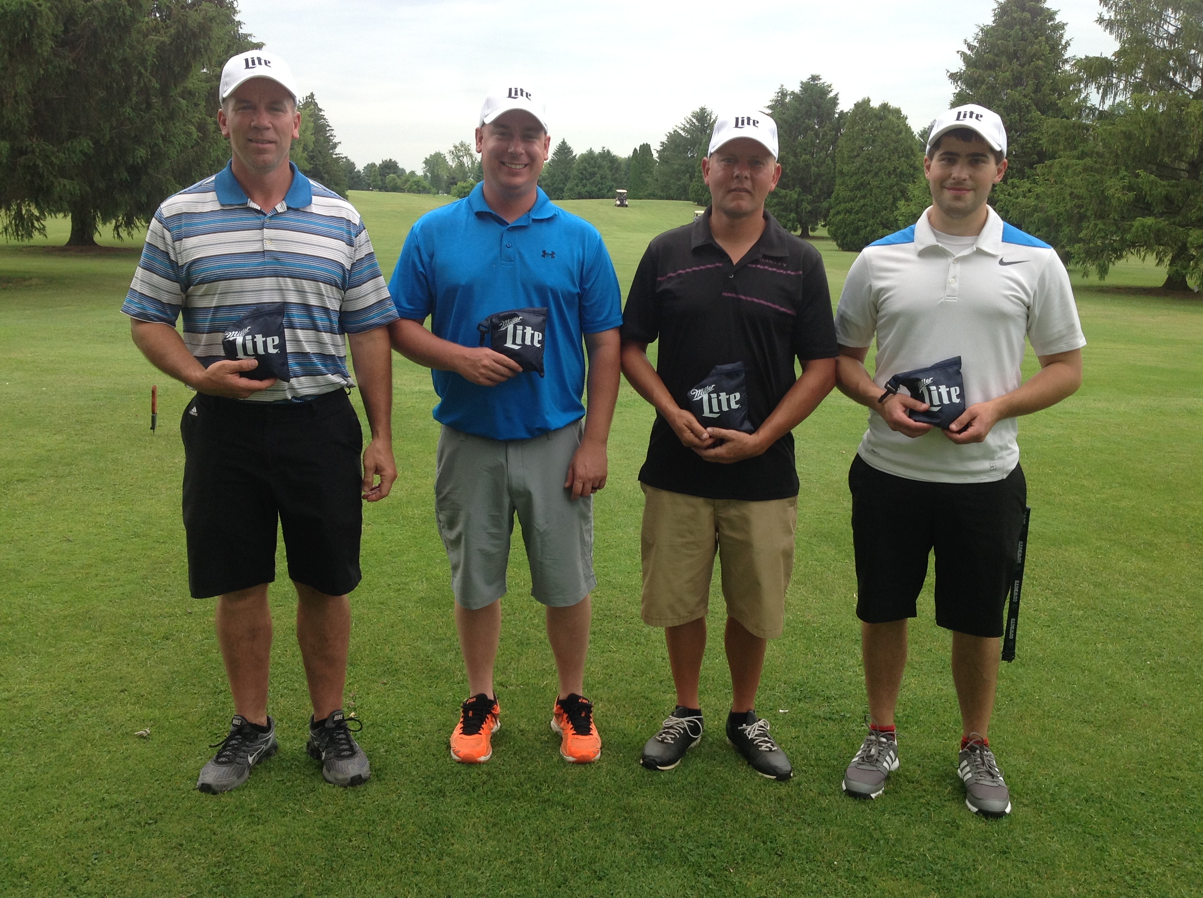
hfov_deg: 52.7
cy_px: 449
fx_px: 1215
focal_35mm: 35
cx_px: 602
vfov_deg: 40.6
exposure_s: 1/398
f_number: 2.4
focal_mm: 4.28
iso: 50
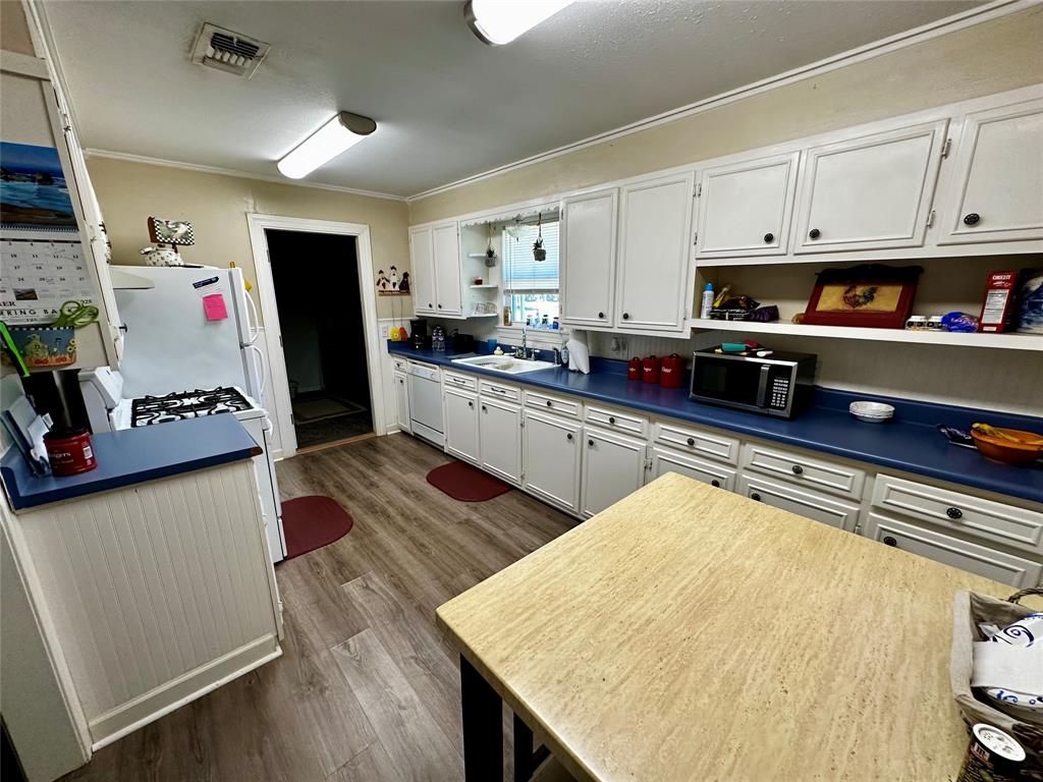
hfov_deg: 102.1
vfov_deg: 85.7
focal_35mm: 14
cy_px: 391
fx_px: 422
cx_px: 522
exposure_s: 1/120
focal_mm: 2.22
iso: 200
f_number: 2.2
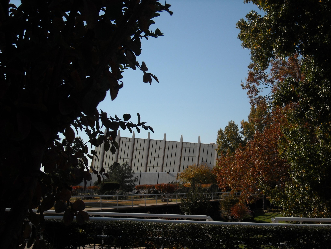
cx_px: 166
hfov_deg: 35.5
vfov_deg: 27.0
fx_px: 516
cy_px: 124
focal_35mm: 54
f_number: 6.6
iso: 64
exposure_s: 1/353
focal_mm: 8.85
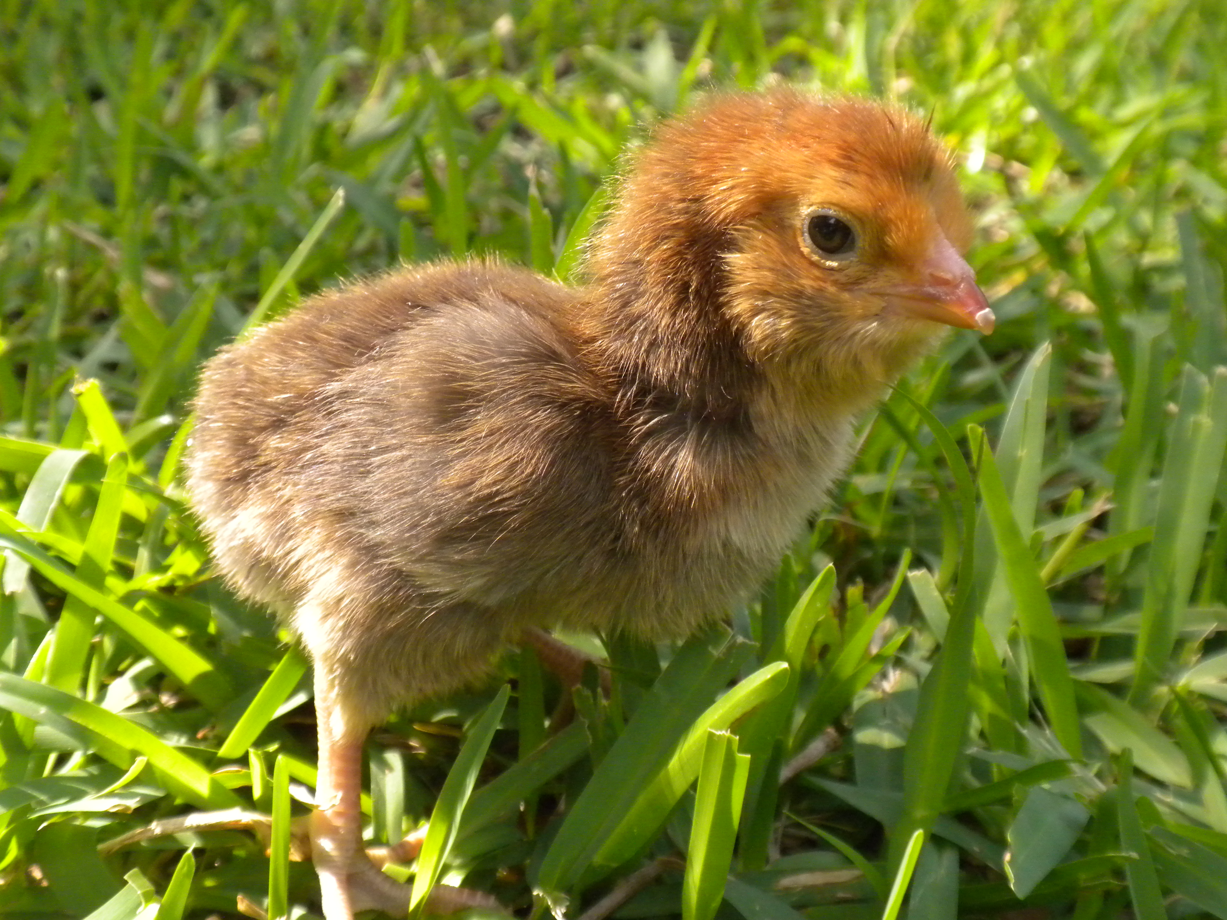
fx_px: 1843
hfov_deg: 36.8
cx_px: 614
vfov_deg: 28.0
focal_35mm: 52
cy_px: 460
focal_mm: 9.1
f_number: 4.3
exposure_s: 1/282
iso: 400
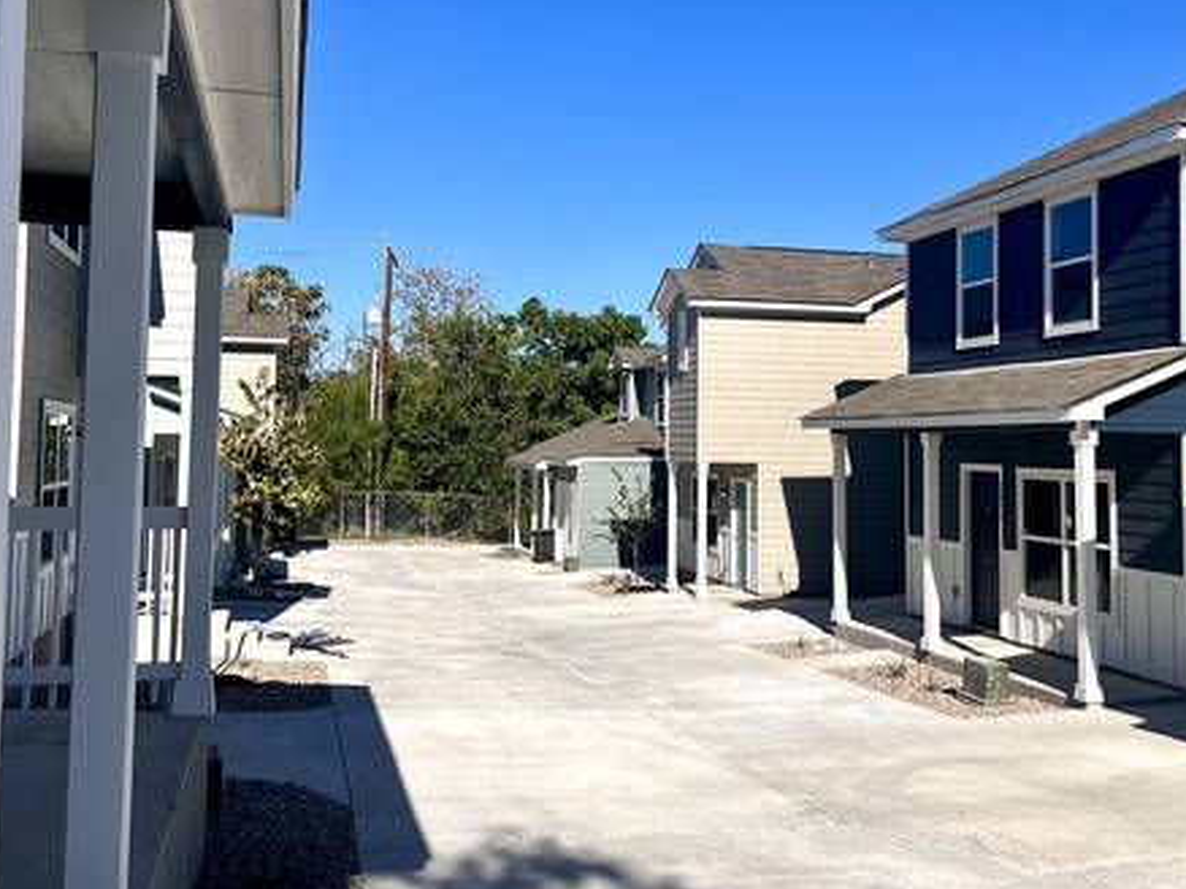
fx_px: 1301
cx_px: 696
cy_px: 377
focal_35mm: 38
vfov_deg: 37.6
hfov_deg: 48.8
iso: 50
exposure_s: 1/6993
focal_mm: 5.7
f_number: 1.5
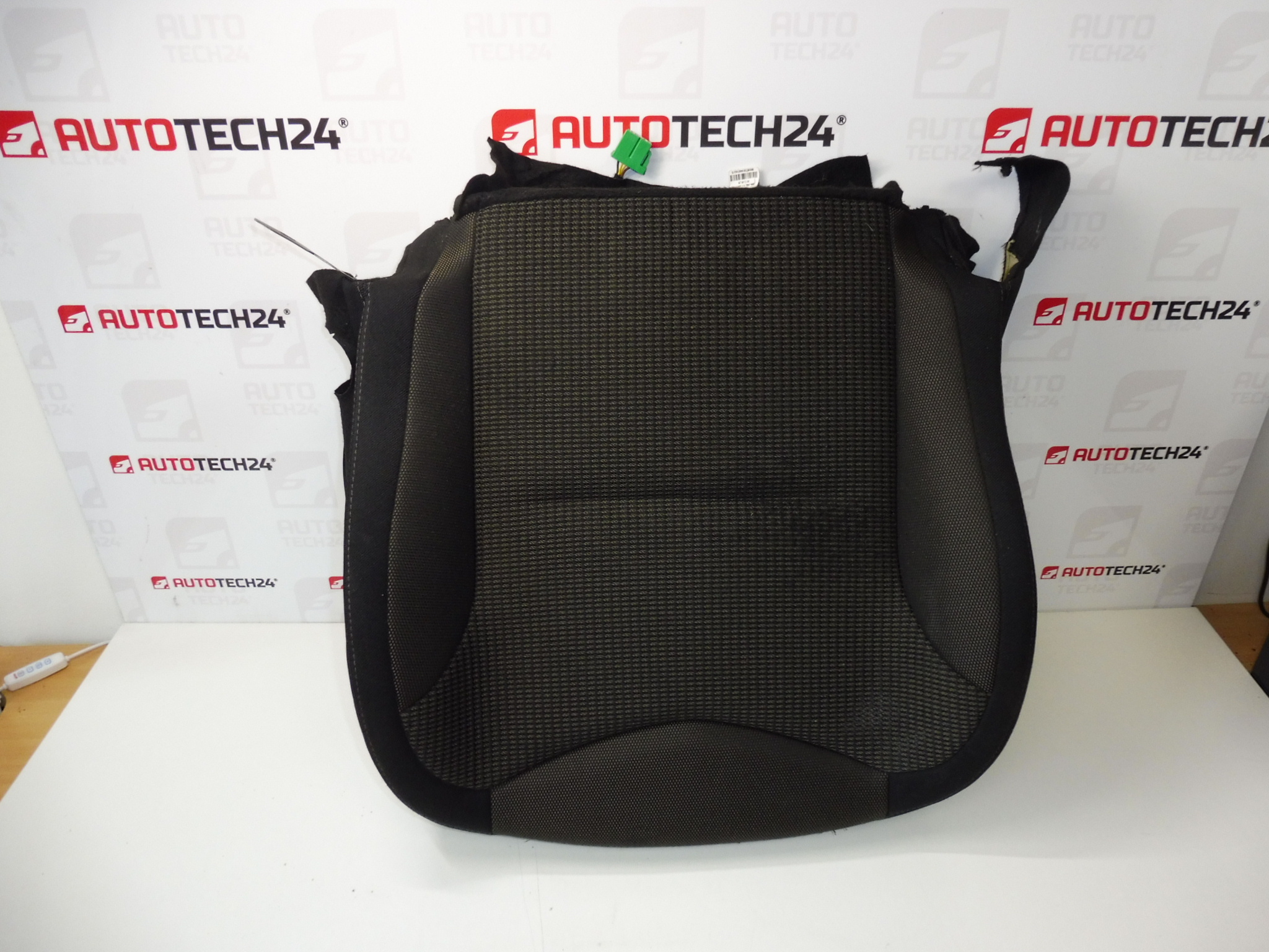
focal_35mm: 24
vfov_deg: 56.8
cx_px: 634
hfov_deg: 71.6
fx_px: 880
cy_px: 476
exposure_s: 1/60
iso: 200
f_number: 3.5
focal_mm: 4.3
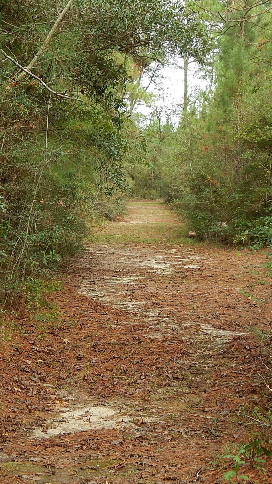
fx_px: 1142
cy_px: 242
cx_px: 159
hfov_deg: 13.6
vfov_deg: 23.9
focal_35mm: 89
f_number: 4
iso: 125
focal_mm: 10.9
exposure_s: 1/160
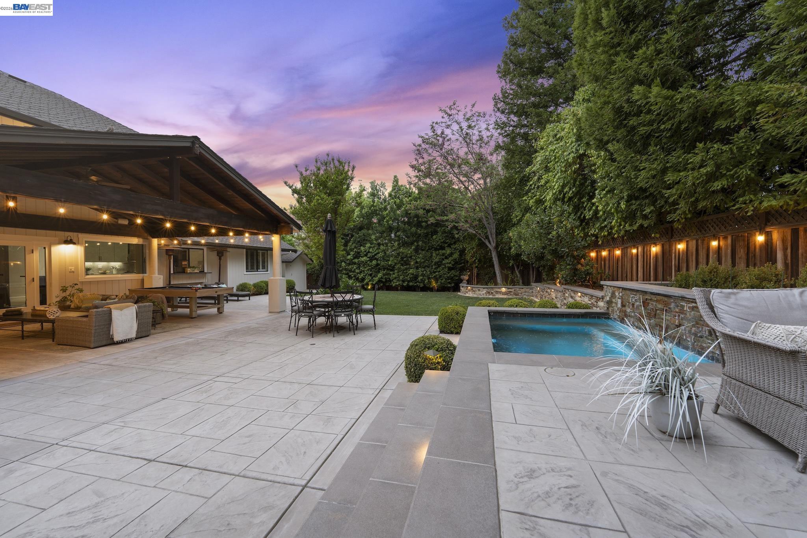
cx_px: 404
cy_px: 269
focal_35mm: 14
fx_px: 314
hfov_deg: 104.3
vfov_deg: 81.2
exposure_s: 1.3
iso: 200
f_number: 7.1
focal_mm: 14
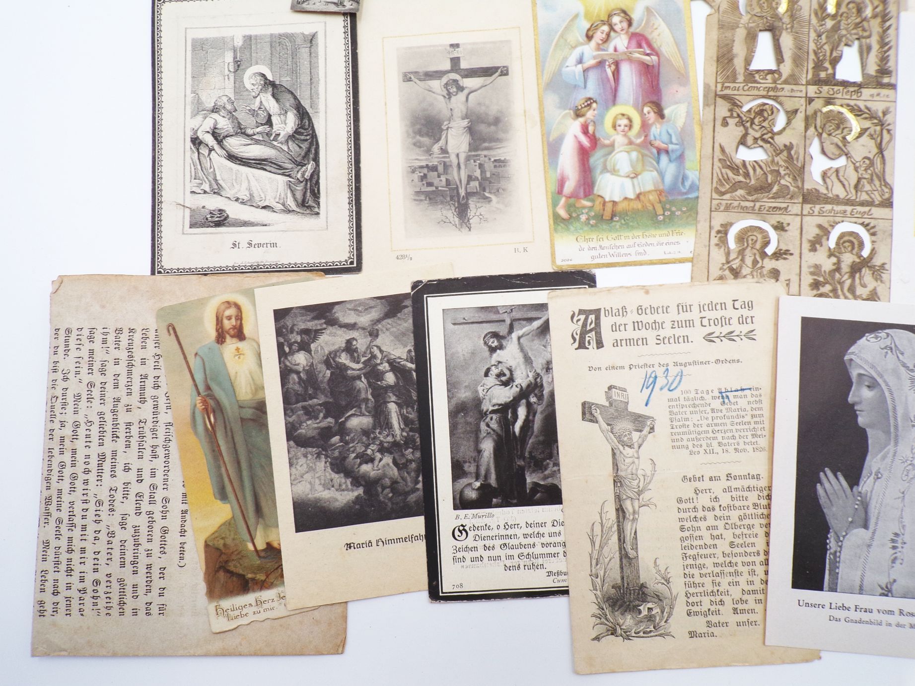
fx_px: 634
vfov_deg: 56.8
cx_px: 458
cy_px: 343
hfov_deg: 71.6
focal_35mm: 24
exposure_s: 1/38
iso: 80
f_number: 4.4
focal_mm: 4.3
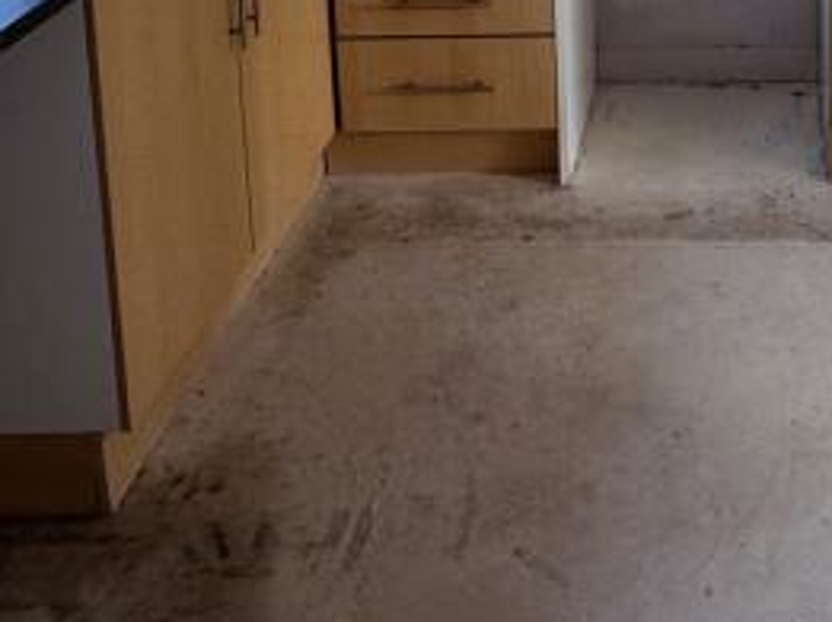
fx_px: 1320
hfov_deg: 32.7
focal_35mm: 55
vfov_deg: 22.6
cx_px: 791
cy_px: -262
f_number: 2.2
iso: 200
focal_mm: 2.22
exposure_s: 1/99
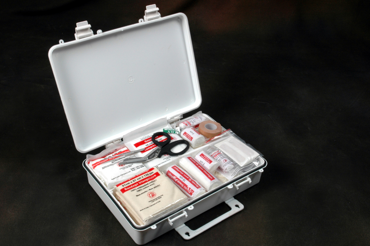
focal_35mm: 46
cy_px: 122
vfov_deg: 29.5
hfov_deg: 43.1
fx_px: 468
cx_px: 167
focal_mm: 27
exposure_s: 1/200
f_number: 20
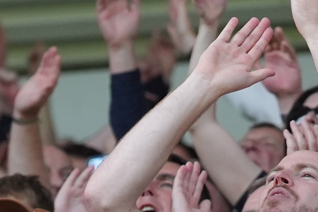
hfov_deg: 2.5
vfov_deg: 1.7
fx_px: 7298
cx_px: 516
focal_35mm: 826
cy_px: 204
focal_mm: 130
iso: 1600
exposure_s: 1/3200
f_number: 3.5
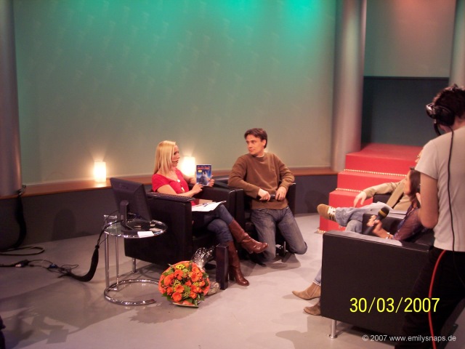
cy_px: 174
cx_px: 232
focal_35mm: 39
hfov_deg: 47.9
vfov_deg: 36.8
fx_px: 524
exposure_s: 1/10
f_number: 3.4
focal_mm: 8
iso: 200
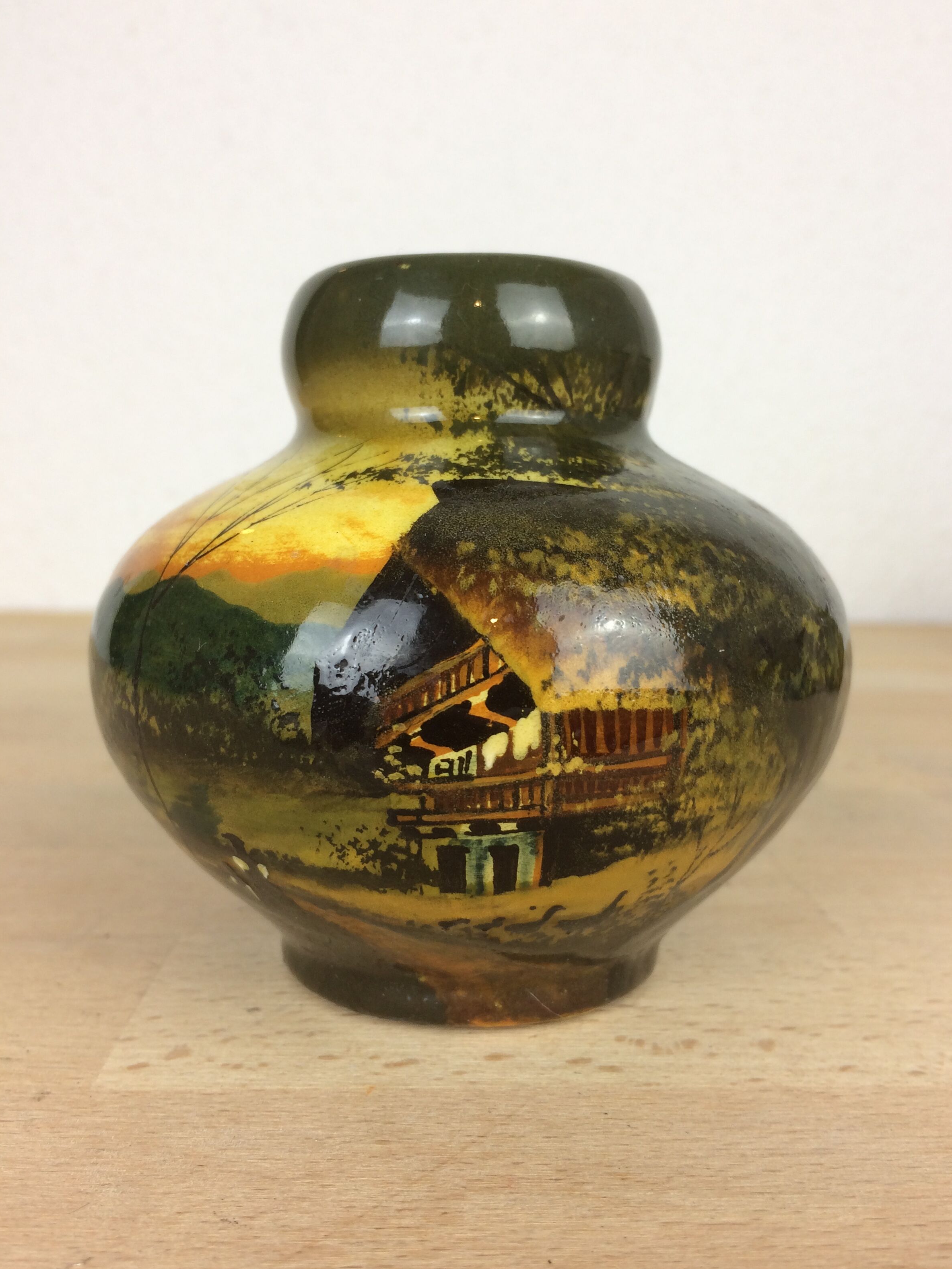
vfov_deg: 60.0
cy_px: 630
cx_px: 488
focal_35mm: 30
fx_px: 1100
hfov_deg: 46.8
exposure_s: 1/50
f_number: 2.2
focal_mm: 4.15
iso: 40
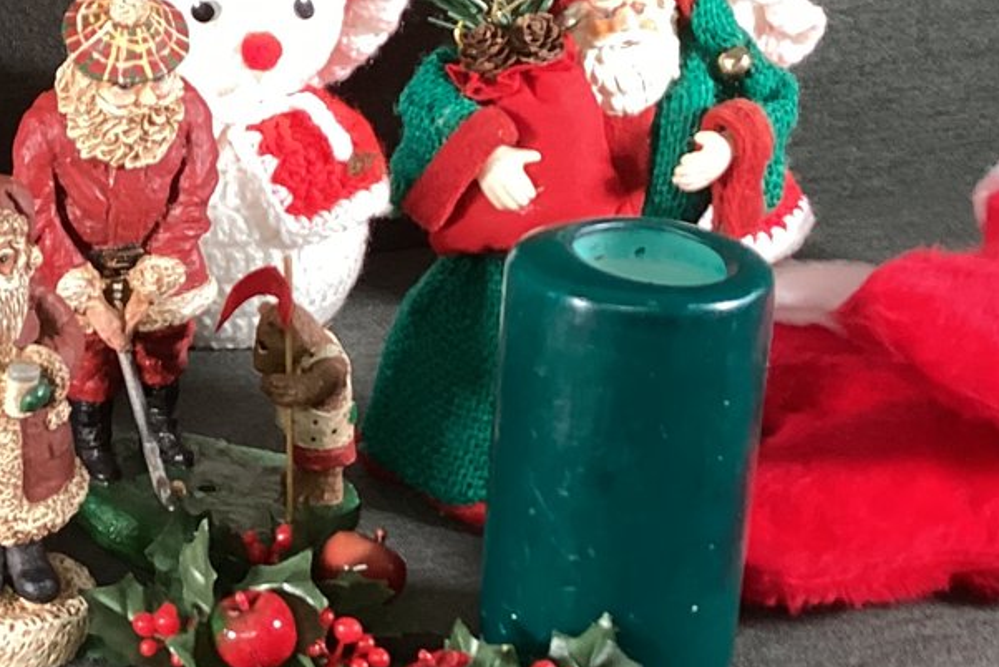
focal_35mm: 81
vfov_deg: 16.9
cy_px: 271
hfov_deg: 23.1
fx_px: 2249
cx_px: -182
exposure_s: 1/60
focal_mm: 3.3
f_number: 2.4
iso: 125
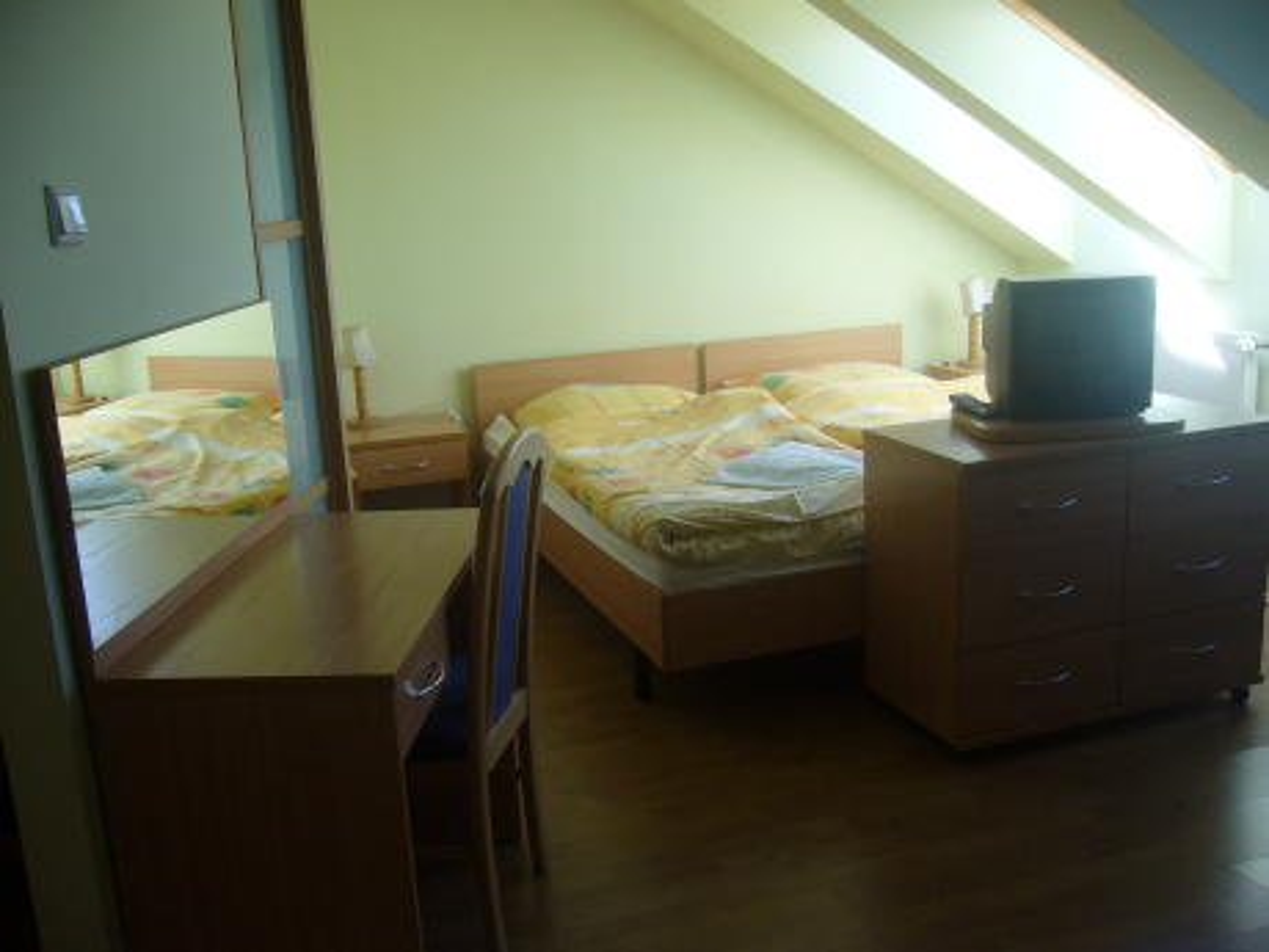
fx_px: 1283
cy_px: 476
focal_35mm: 35
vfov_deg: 40.7
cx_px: 634
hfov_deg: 52.6
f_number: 2.8
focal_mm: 5.8
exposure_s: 1/100
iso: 100
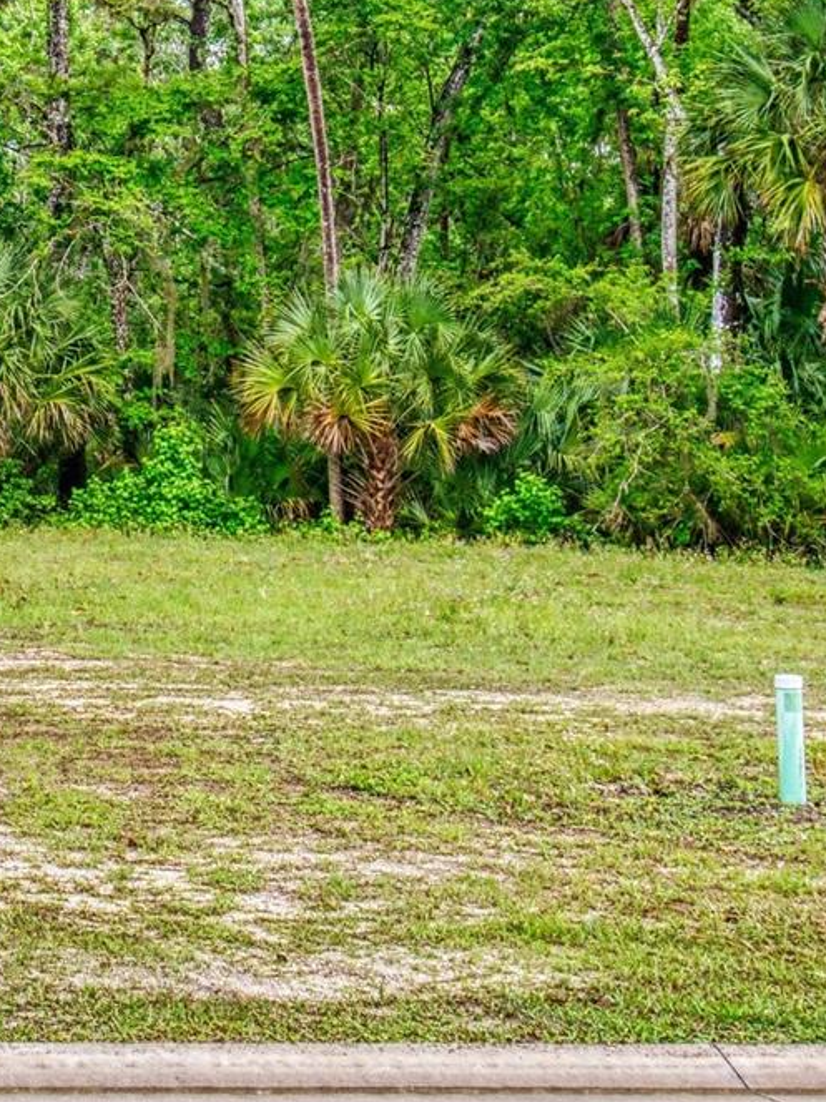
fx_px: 2610
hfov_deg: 16.7
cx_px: -318
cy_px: 362
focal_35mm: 82
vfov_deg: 23.7
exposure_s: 1/60
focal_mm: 17
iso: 500
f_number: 8
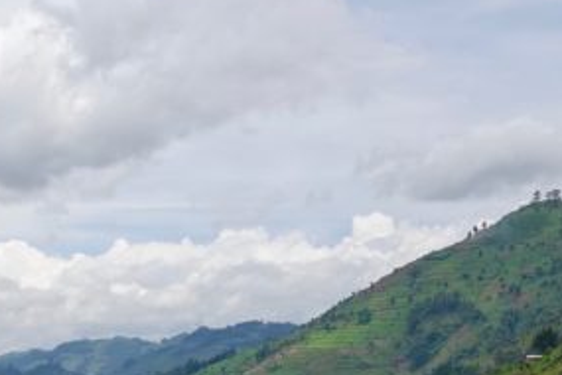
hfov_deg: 16.1
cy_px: 556
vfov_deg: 10.8
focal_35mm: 122
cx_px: -120
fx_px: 1904
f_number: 4.5
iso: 100
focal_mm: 12.33
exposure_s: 1/1000
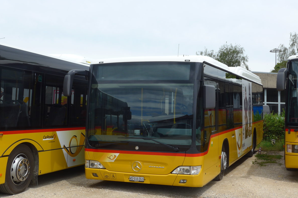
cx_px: 151
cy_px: 100
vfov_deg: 24.6
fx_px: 455
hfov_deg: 36.2
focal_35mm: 55
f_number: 3.3
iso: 80
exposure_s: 1/1300
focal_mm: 10.7
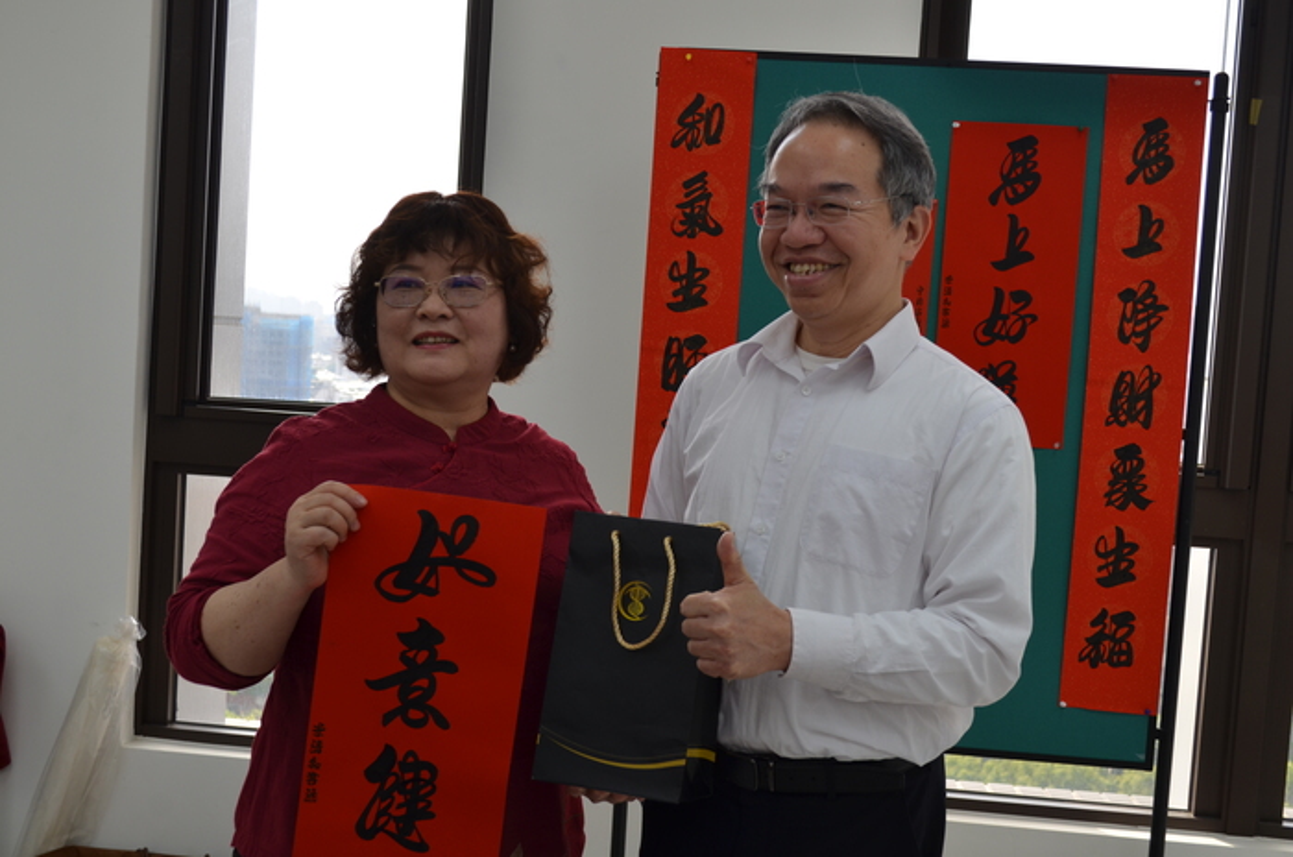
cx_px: 646
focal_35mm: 48
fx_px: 1721
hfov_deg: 41.2
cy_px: 428
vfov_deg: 28.0
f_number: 6.3
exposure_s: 1/100
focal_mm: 32
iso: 200
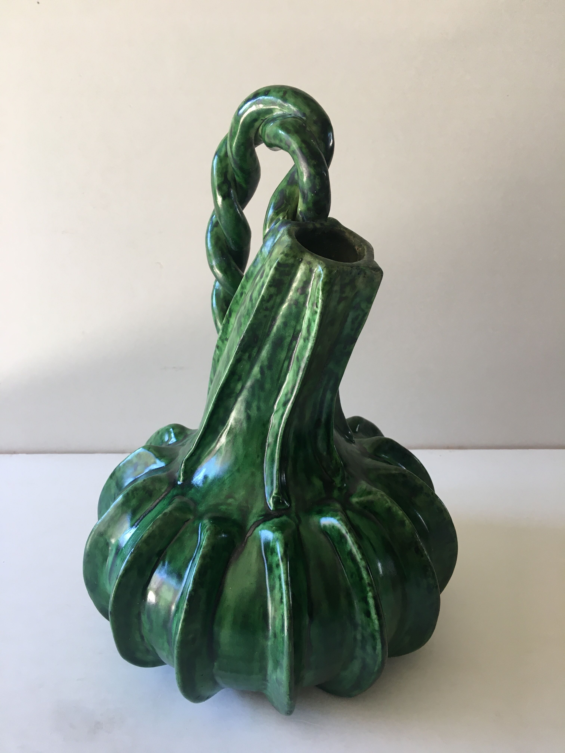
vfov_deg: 61.7
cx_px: 282
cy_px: 376
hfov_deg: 48.2
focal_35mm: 29
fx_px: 631
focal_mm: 4.15
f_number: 2.2
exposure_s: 1/33
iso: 32
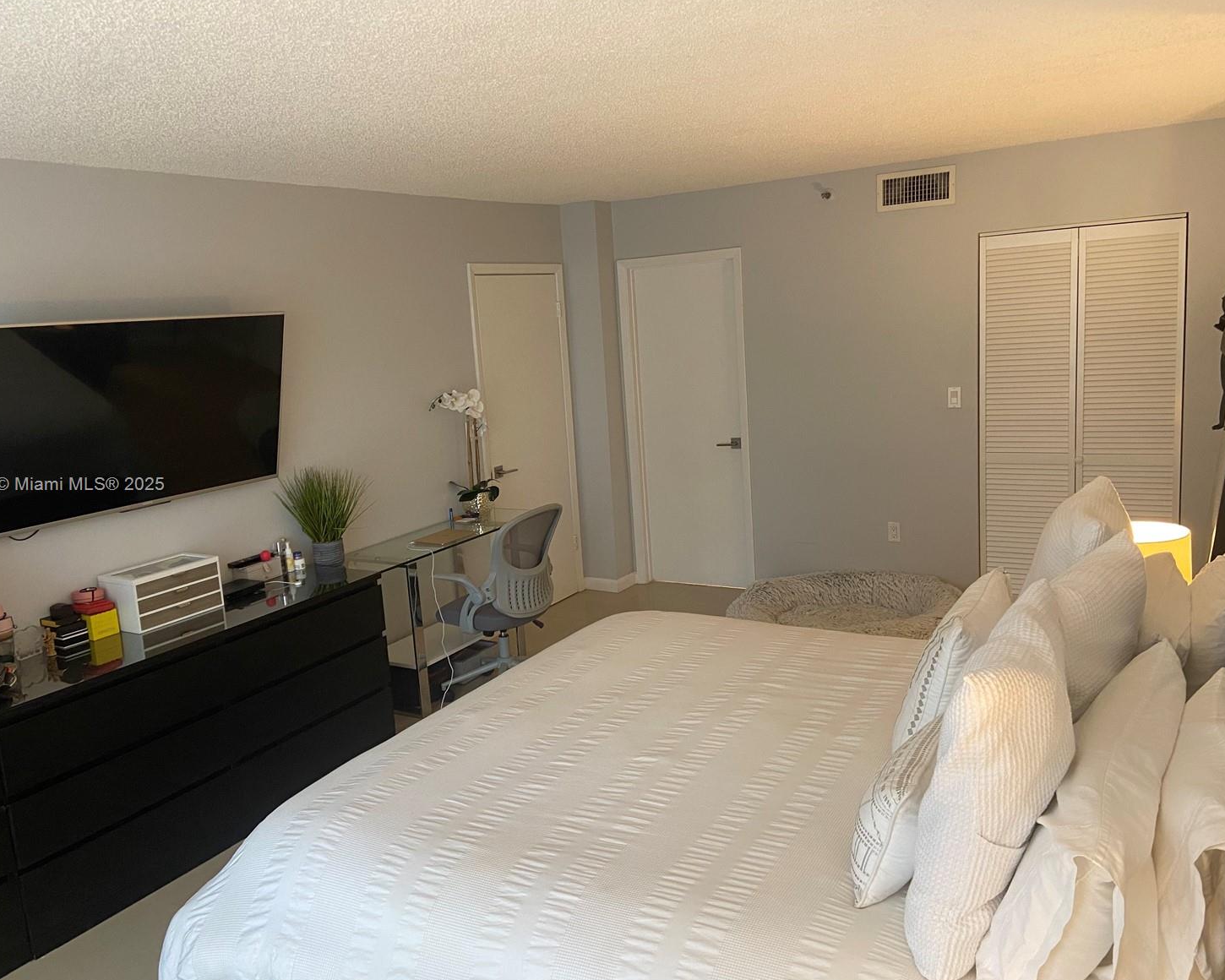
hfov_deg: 62.1
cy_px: 486
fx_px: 1015
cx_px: 570
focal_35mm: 28
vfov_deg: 51.5
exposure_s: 1/60
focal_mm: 4.25
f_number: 1.8
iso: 160
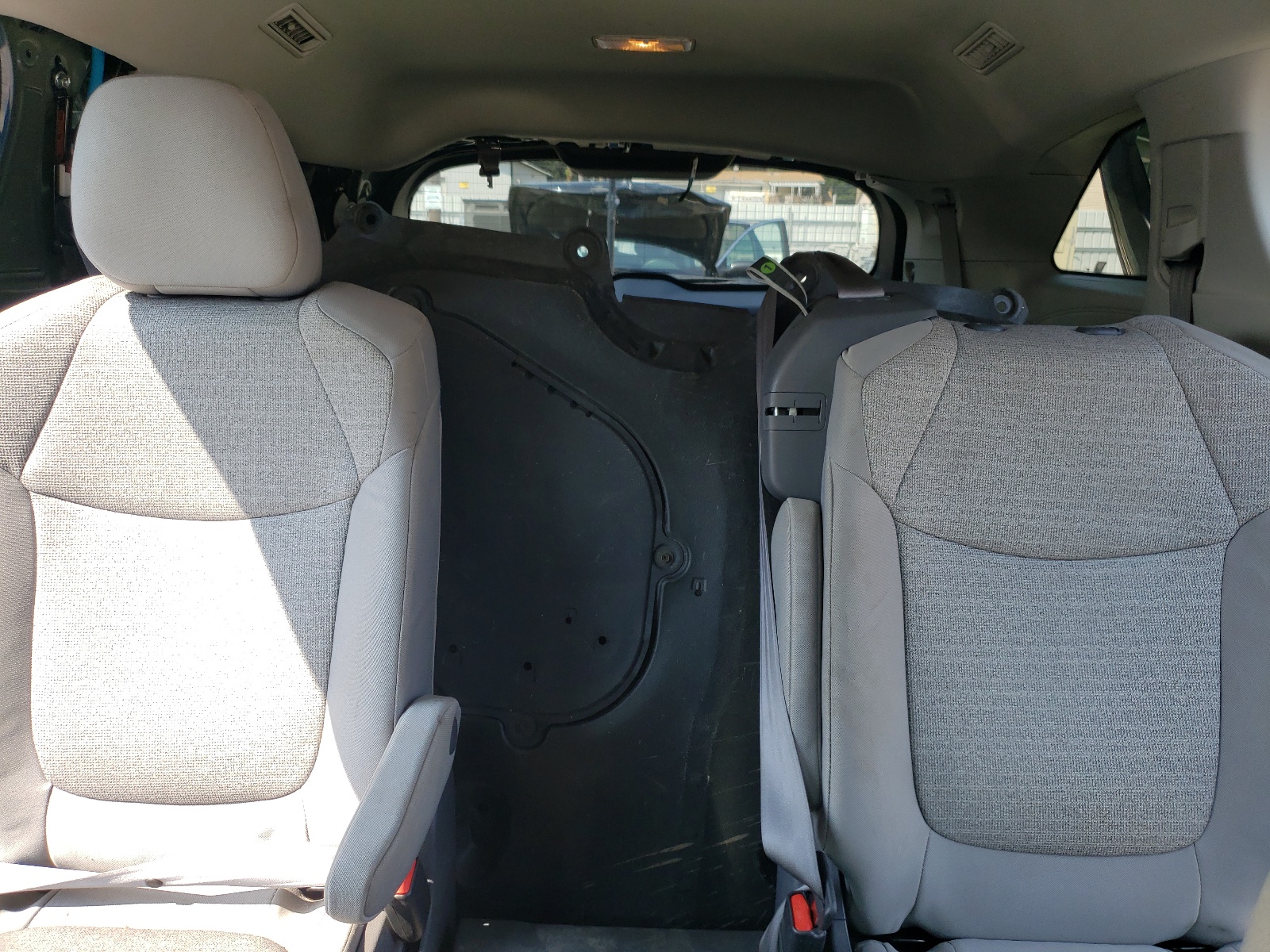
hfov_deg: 67.3
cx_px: 635
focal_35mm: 26
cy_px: 476
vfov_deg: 53.1
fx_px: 954
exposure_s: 1/385
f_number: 1.5
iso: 50
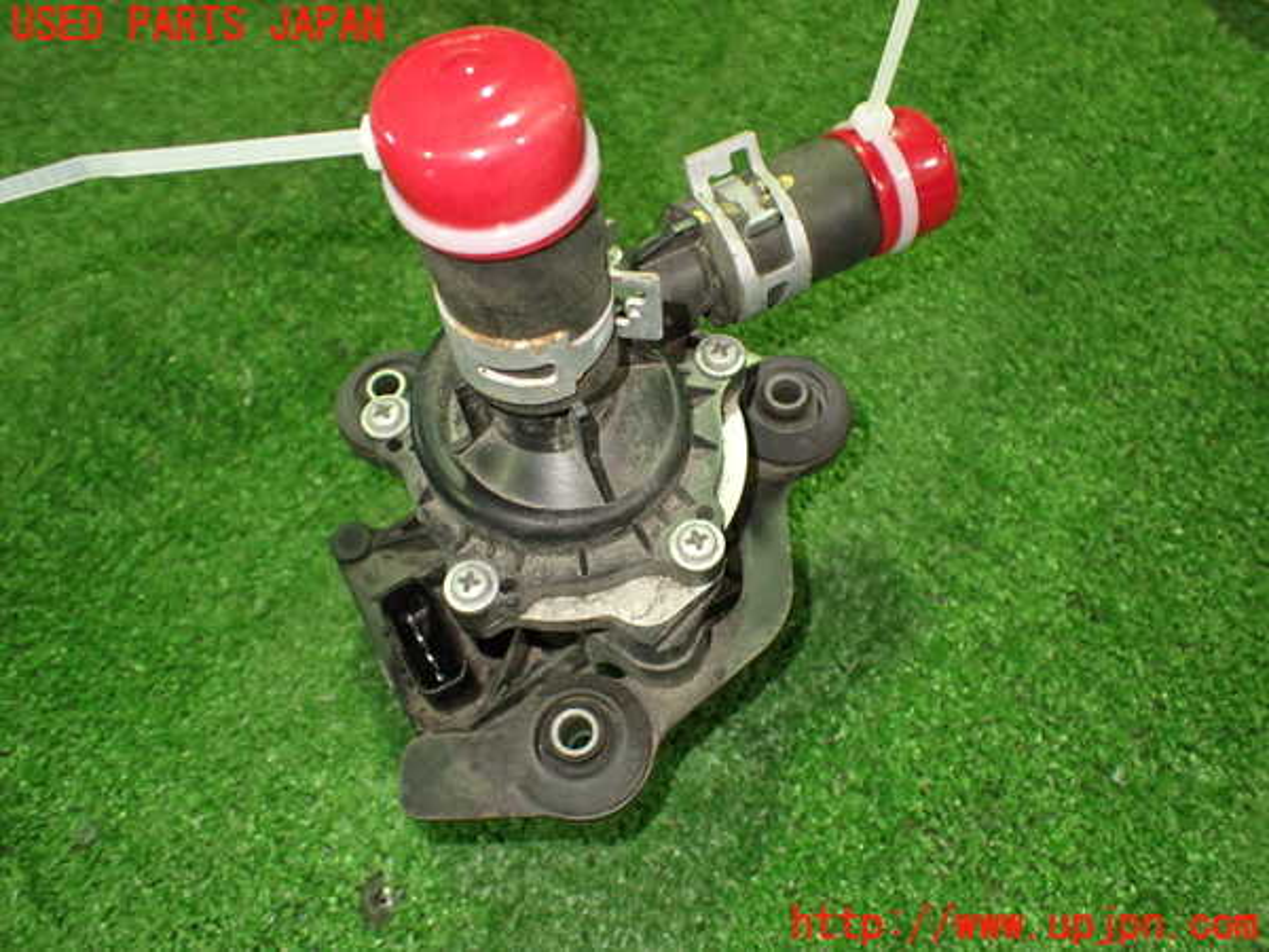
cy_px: 476
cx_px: 634
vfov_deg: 46.8
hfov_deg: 60.0
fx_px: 1100
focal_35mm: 30
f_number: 2.3
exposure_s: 1/60
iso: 800
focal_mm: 5.4
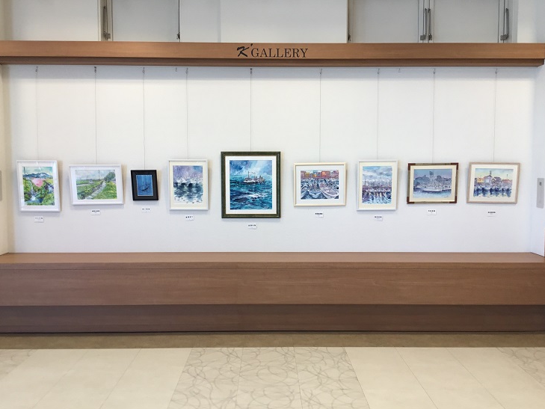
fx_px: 535
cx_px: 274
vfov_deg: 41.8
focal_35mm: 34
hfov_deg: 53.9
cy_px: 194
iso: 32
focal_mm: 3.3
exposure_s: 1/60
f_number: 2.4
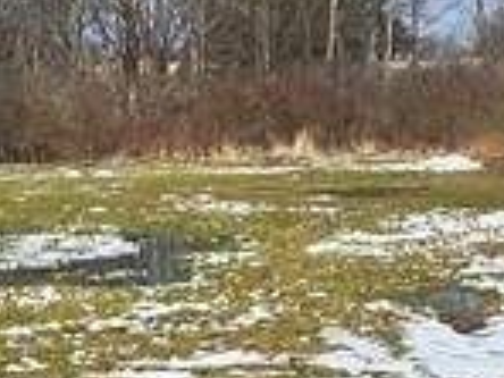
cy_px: 283
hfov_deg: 12.1
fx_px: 2315
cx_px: -116
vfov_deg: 9.3
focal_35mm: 159
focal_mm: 6.3
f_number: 1.7
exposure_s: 1/939
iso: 12
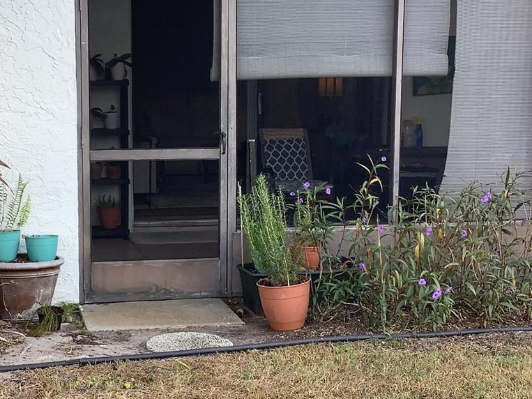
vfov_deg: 22.6
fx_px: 999
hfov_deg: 29.7
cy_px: 207
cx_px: 207
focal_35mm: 65
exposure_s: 1/148
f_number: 2.4
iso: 25
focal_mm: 3.3
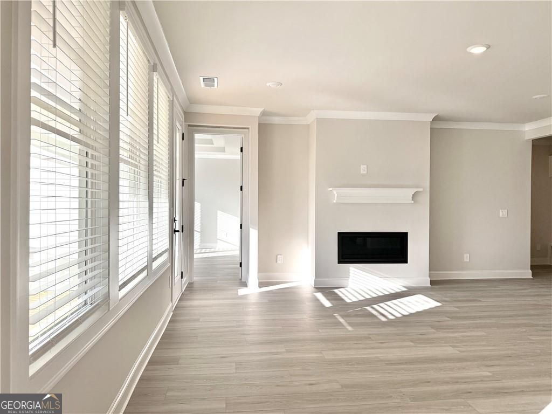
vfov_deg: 56.8
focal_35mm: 24
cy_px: 207
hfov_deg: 71.6
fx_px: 383
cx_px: 276
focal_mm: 6.76
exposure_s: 1/1192
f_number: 1.78
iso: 100
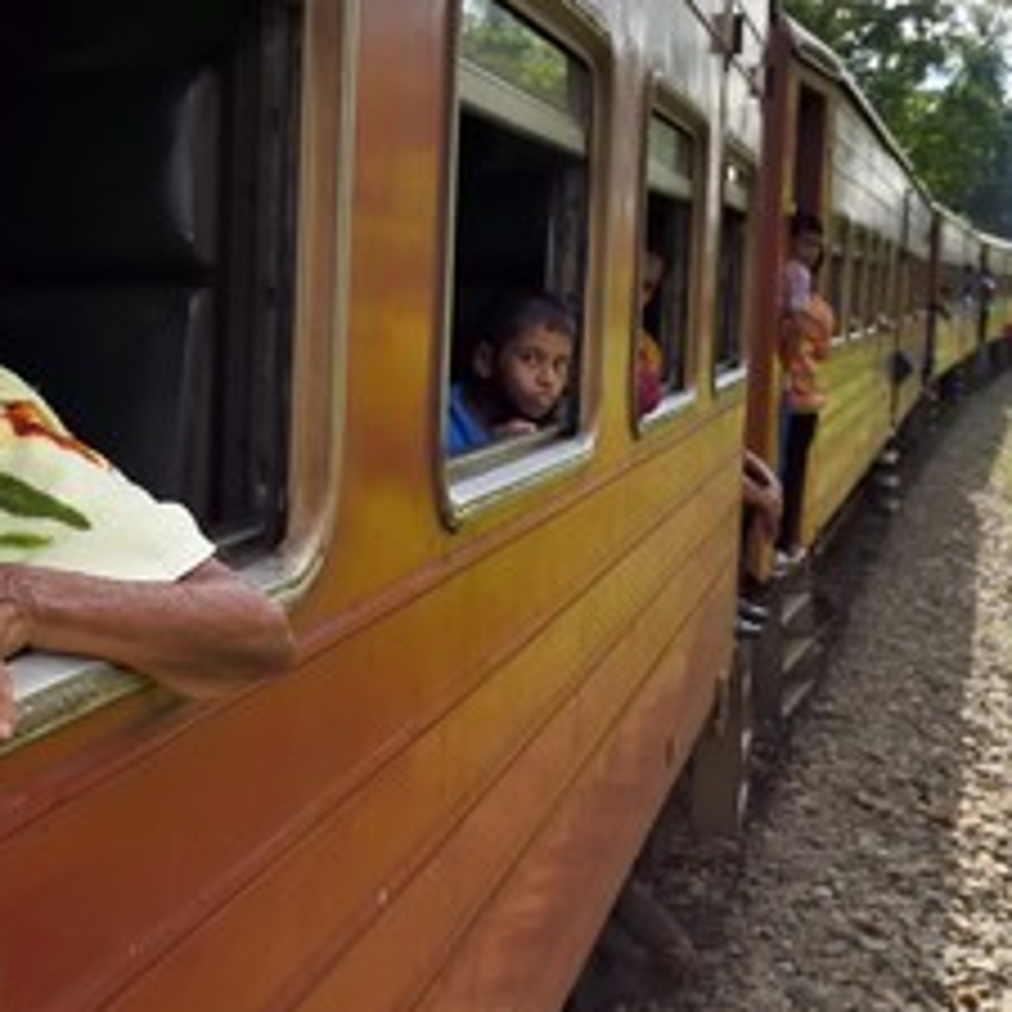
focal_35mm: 38
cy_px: 414
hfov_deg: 43.3
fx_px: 1257
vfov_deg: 43.7
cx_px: 346
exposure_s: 1/800
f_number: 8
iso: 800
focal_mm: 24
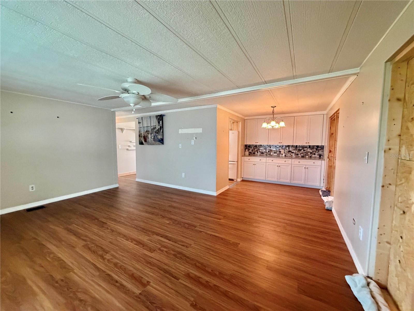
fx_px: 167
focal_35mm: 14
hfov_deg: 102.1
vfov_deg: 85.7
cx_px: 207
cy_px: 156
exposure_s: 1/60
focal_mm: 2.22
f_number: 2.2
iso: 640
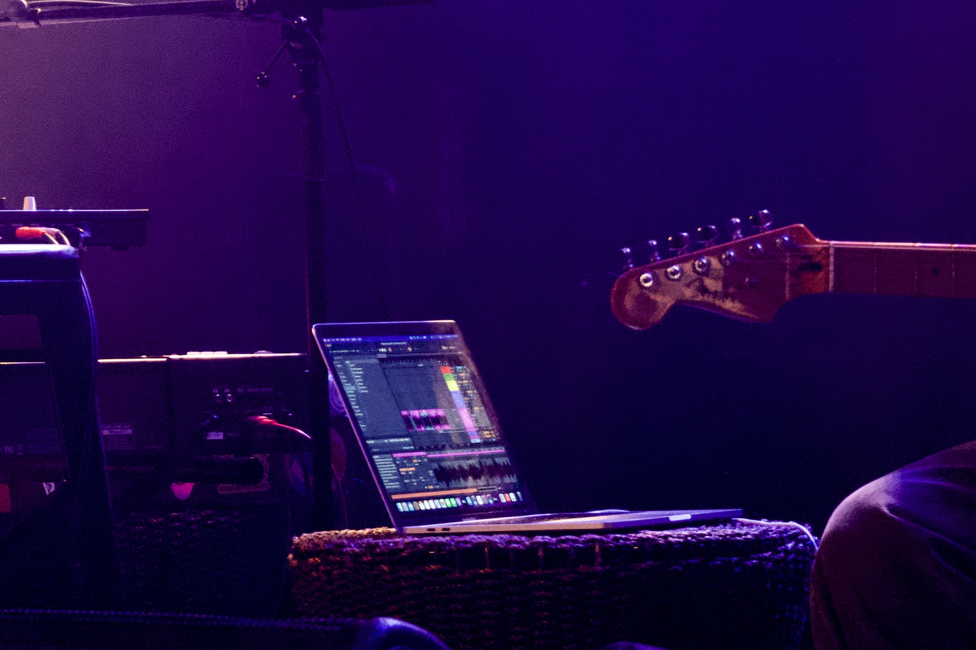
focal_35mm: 206
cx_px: 307
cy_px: 49
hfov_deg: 10.0
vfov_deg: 6.7
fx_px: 5584
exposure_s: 1/40
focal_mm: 32.7
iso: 3200
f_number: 4
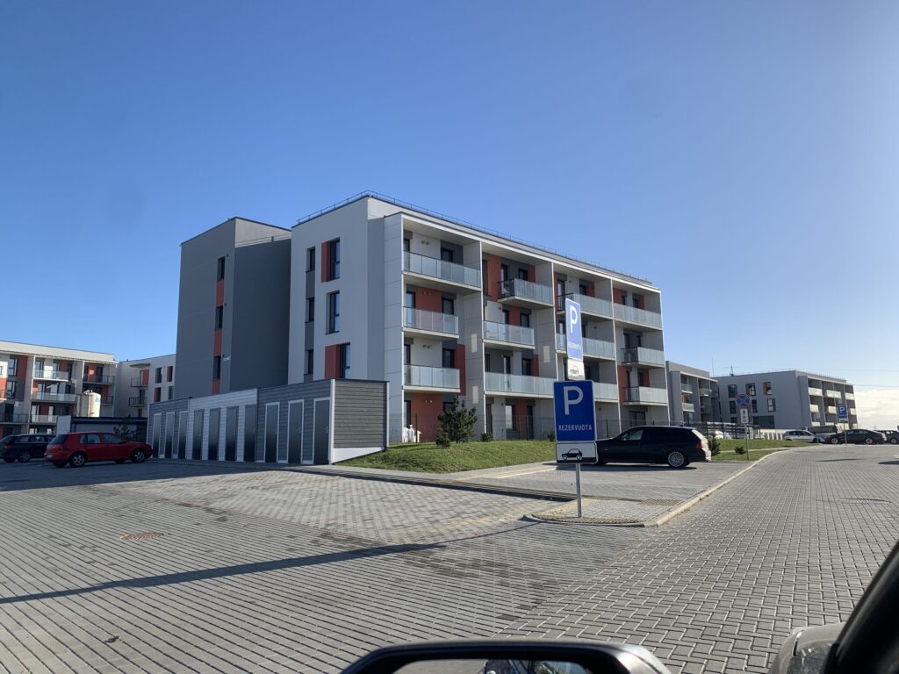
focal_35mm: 26
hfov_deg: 67.3
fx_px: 675
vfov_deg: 53.1
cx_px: 450
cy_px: 337
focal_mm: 4.25
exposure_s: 1/2114
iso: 25
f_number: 1.8
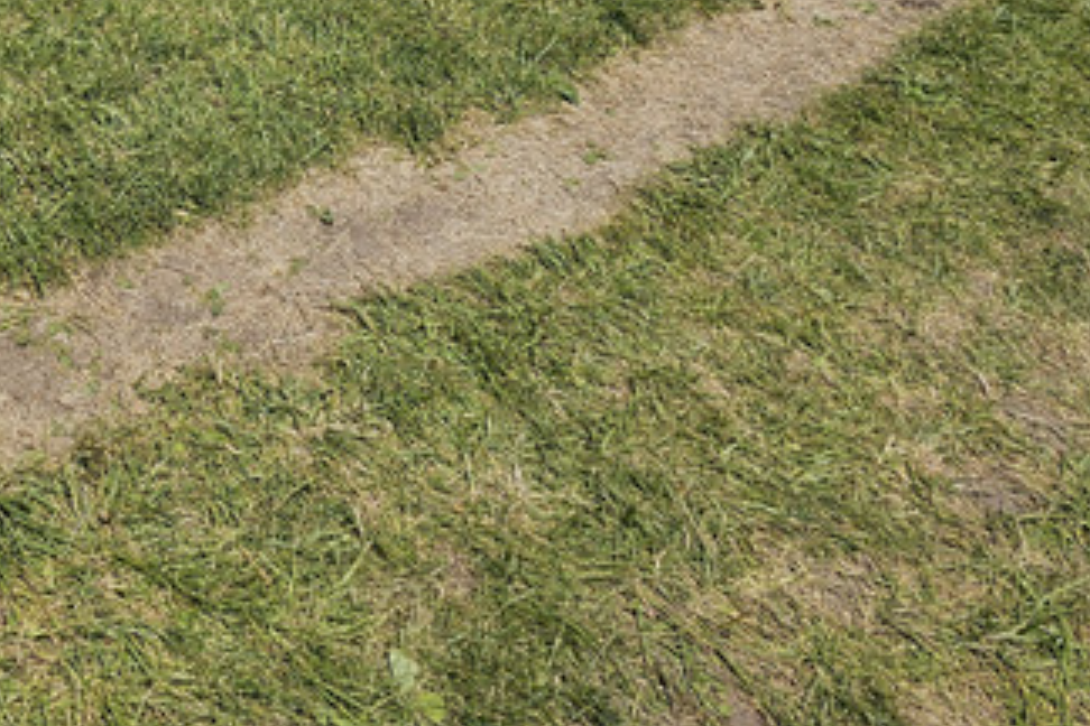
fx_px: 1786
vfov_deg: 20.5
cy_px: -276
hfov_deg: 30.9
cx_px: -57
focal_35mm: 59
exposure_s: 1/1889
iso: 12
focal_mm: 6.3
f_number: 1.7
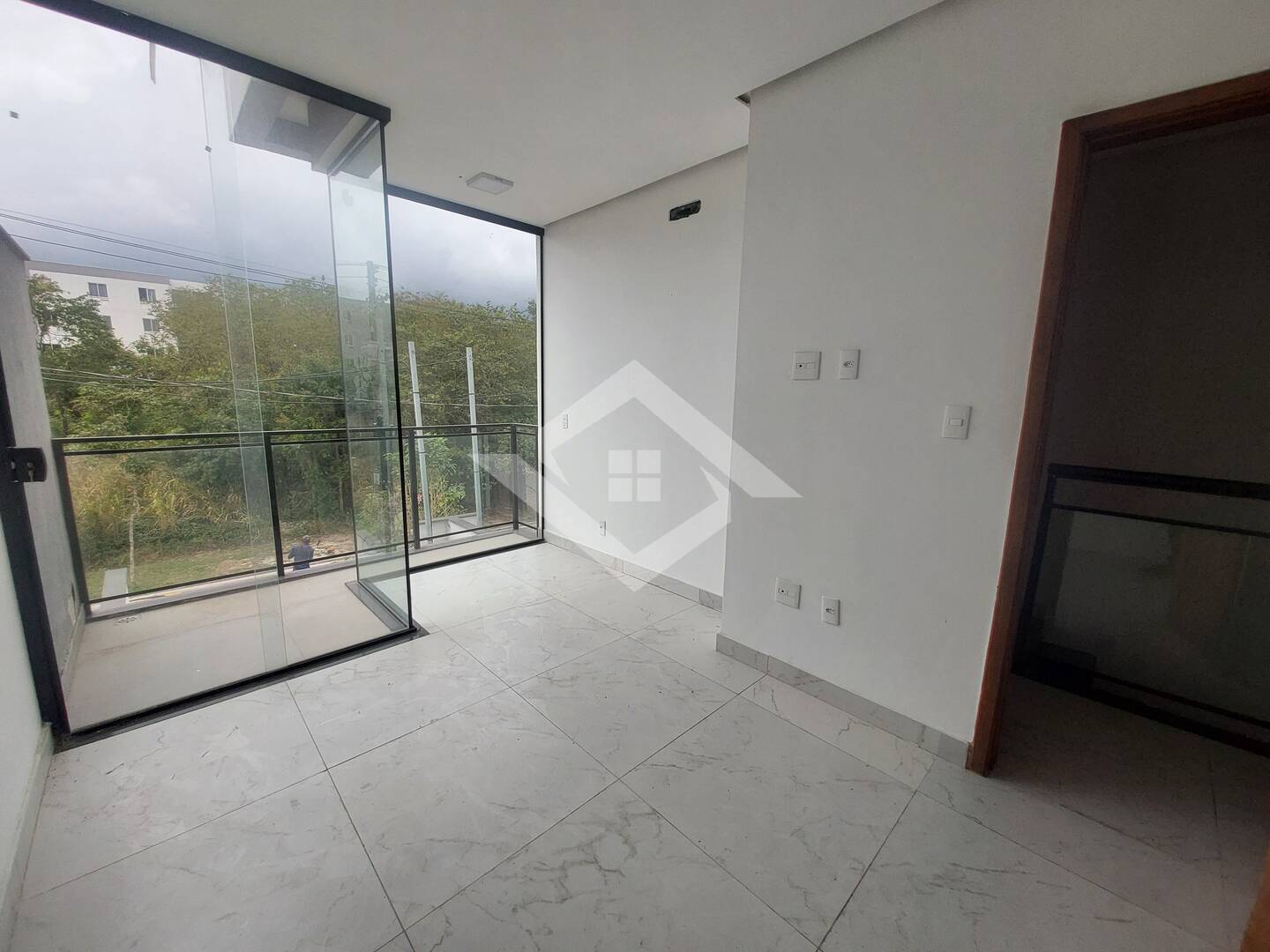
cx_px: 635
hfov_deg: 106.2
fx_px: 477
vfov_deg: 89.9
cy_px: 476
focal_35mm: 13
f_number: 2.2
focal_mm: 1.42
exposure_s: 1/953
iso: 64
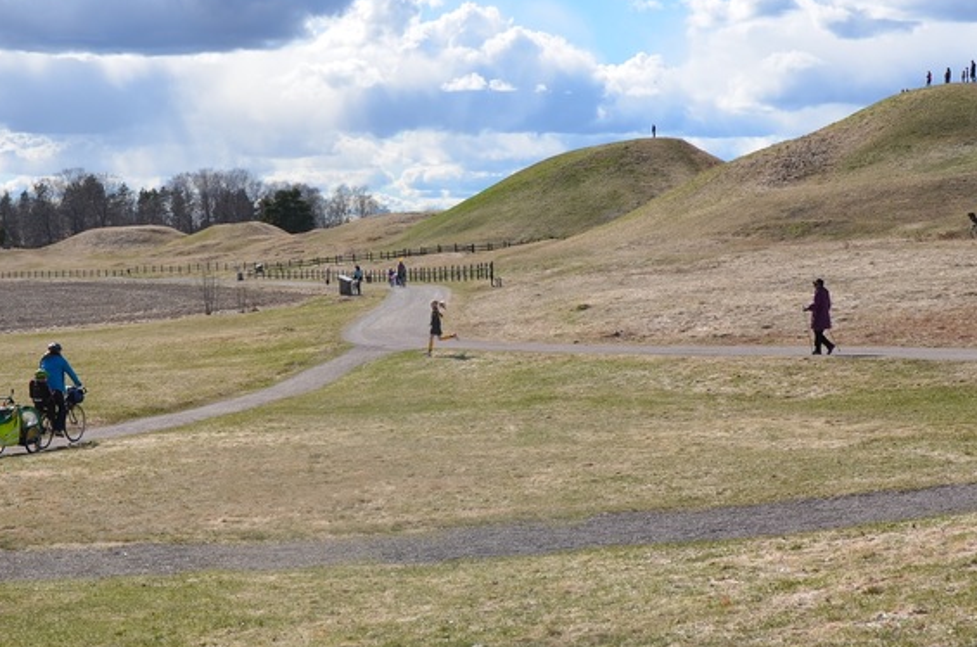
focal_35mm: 68
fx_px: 1839
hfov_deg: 29.7
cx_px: 375
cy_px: 259
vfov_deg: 19.9
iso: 100
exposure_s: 1/320
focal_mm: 25
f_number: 9
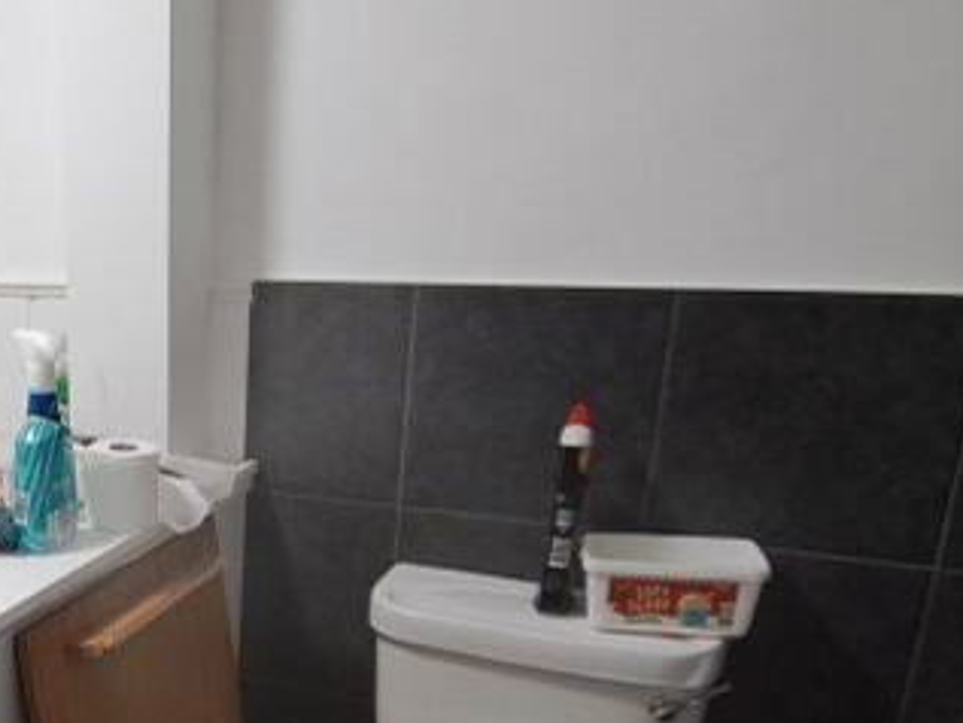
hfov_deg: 39.1
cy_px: 571
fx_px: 1169
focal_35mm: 42
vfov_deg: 33.4
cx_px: -18
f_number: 2.2
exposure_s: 1/50
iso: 200
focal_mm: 1.74
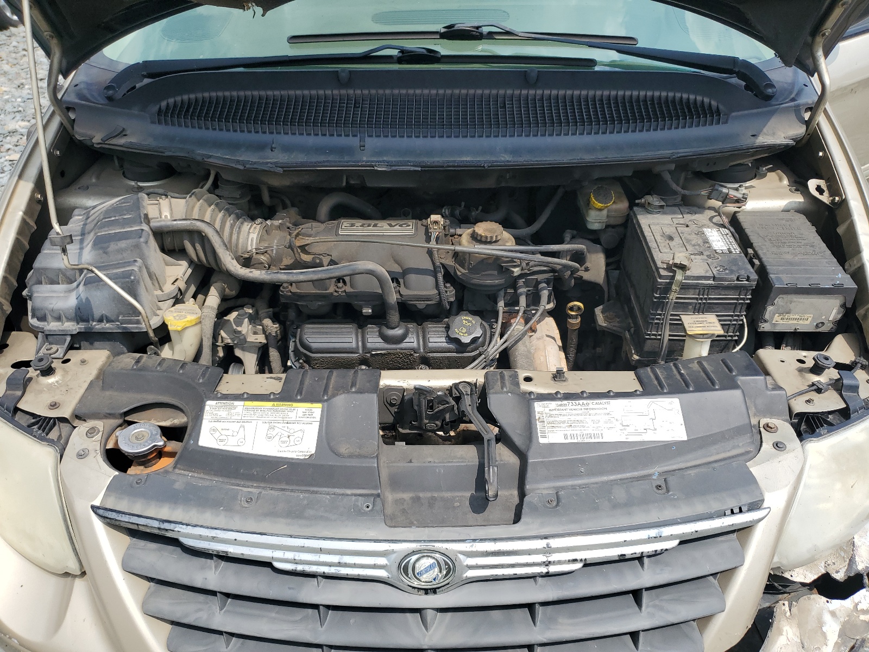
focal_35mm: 26
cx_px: 434
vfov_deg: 53.1
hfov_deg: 67.3
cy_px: 326
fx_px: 653
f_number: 1.5
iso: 50
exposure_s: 1/2500
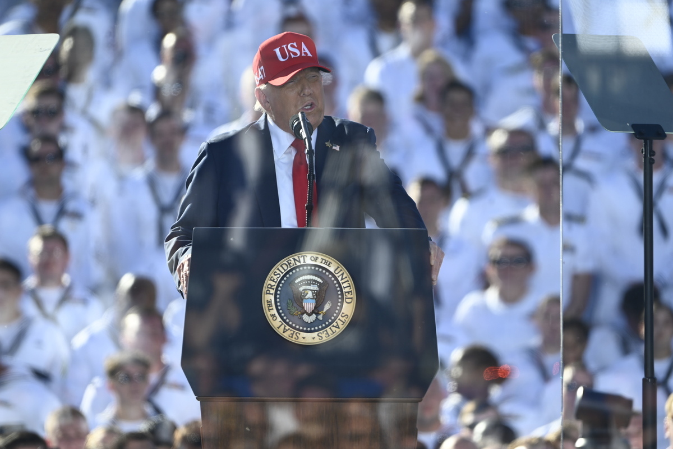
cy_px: 224
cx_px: 336
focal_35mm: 600
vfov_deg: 2.3
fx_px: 11216
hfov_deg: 3.4
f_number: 6.3
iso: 100
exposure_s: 1/200
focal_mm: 600
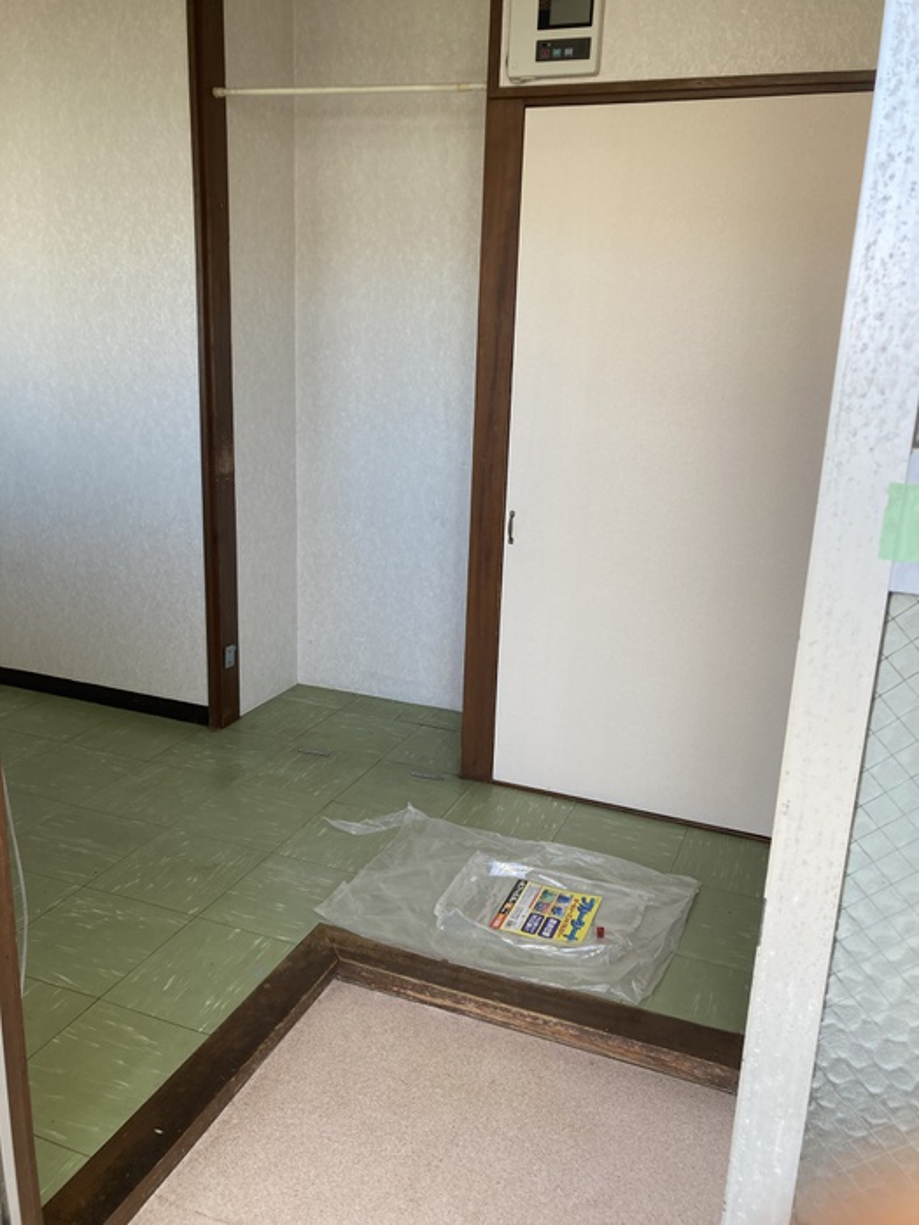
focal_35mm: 28
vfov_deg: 63.4
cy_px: 612
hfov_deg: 49.7
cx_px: 460
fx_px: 991
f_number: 1.8
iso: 25
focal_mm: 3.99
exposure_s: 1/121
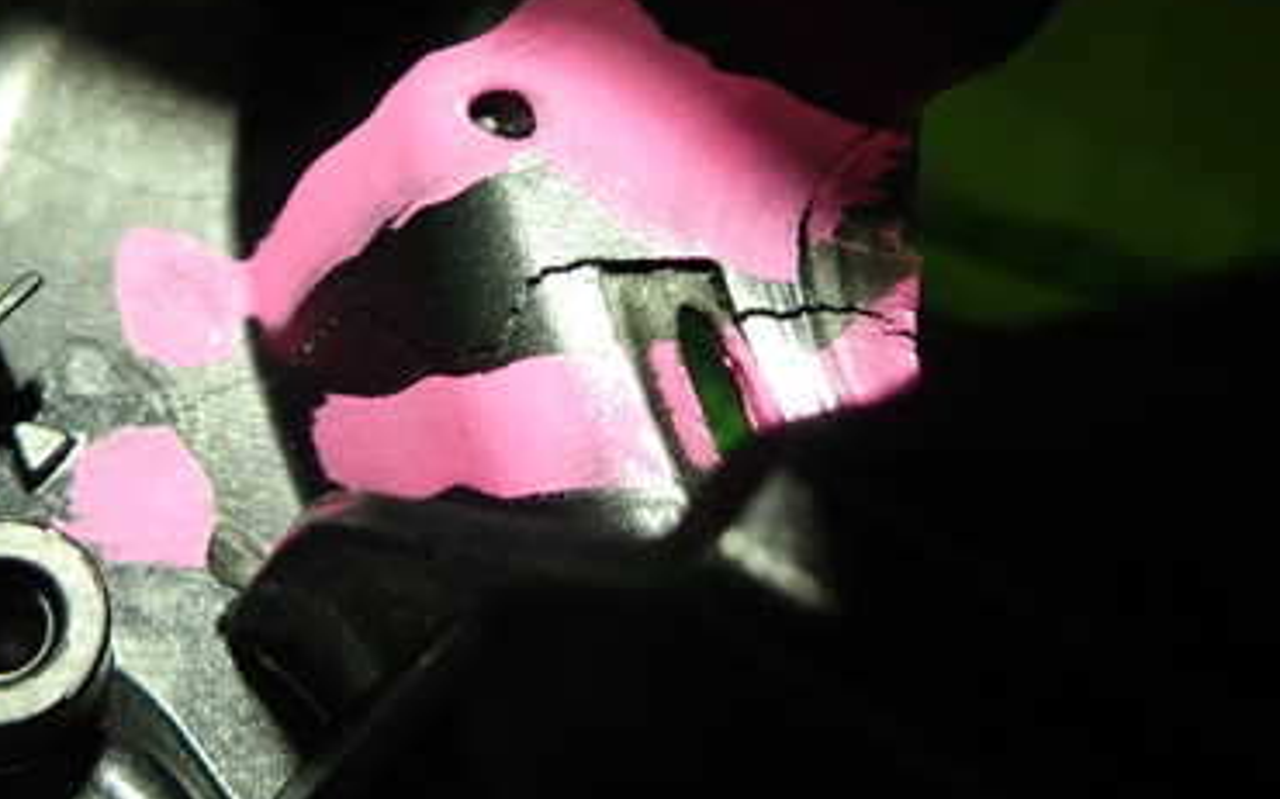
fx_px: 1500
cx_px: 495
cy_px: 287
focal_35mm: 43
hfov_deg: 45.9
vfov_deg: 29.7
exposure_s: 1/30
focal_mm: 4.5
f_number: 2
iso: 250
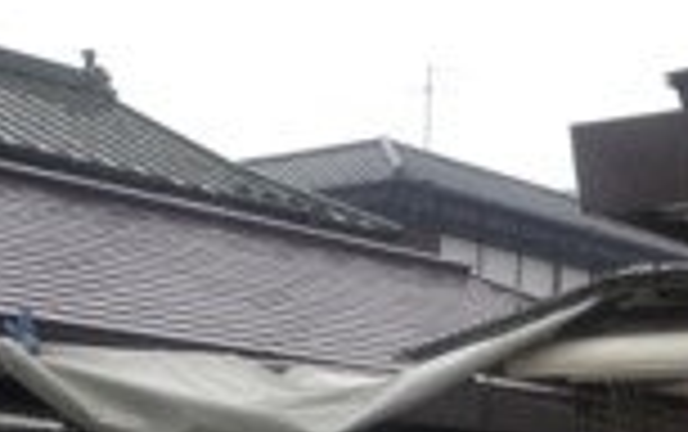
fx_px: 2046
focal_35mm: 109
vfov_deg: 11.6
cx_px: 319
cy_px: 626
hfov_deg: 19.1
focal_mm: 4.28
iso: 50
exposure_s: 1/161
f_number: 2.4
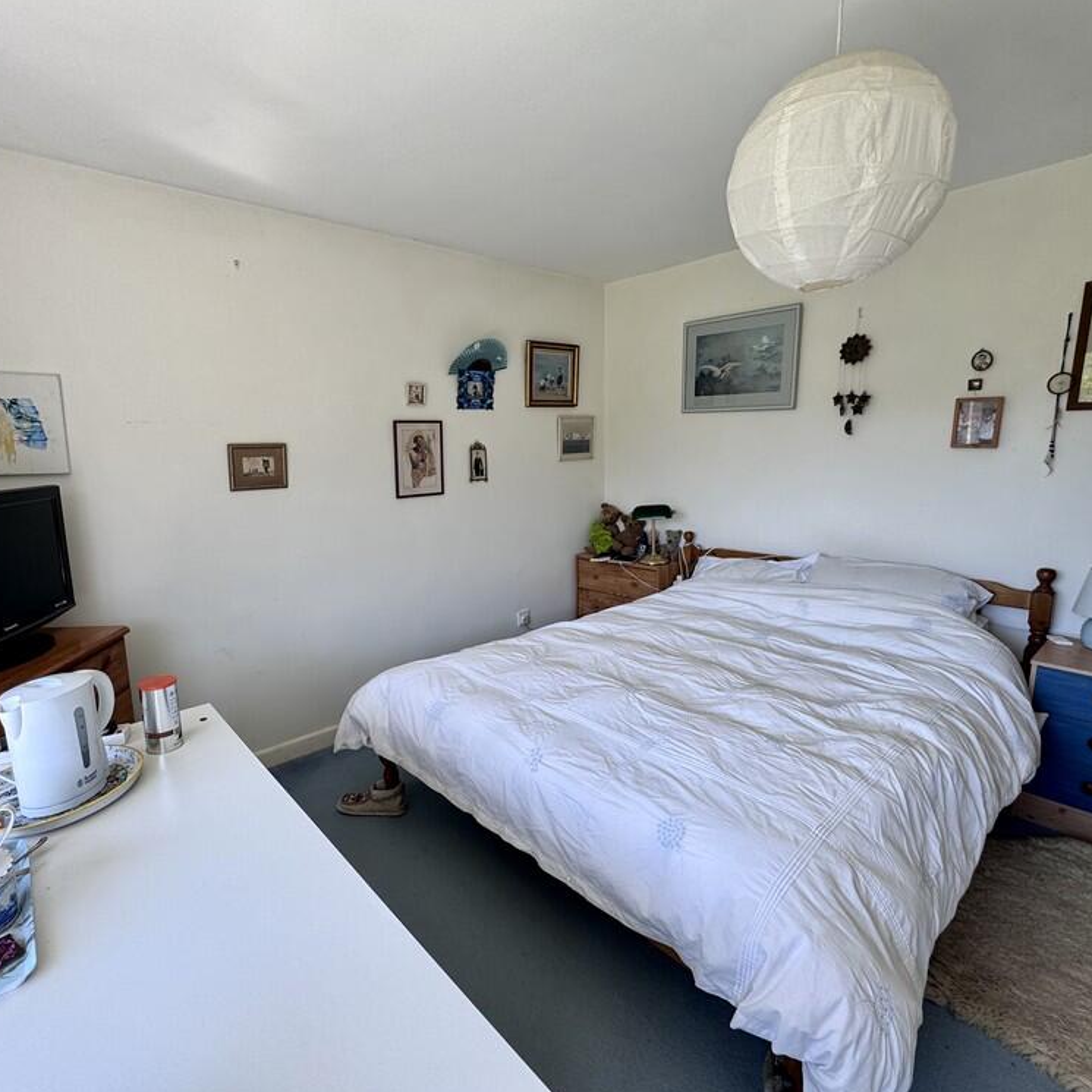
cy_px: 547
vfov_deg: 84.0
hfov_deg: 83.7
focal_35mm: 17
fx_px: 607
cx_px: 495
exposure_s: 1/178
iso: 40
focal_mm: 2.22
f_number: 2.2
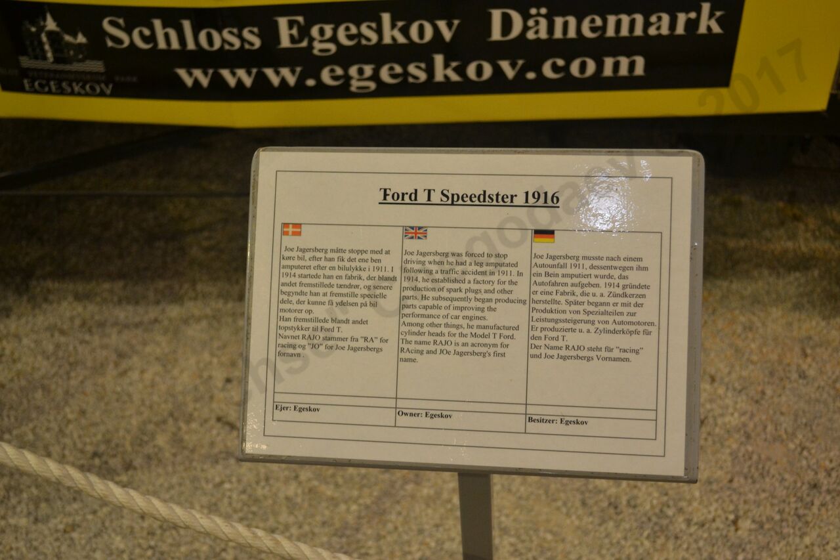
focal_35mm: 48
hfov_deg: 41.1
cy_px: 280
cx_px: 420
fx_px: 1120
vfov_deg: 28.1
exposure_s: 1/60
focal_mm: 32
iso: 1000
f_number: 4.8
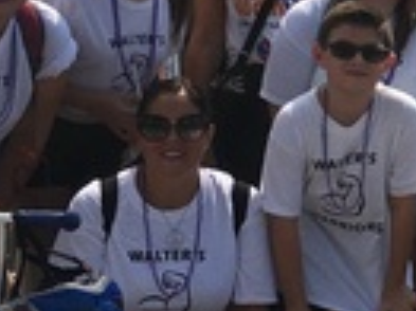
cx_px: 768
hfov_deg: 11.5
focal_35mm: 159
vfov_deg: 9.3
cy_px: -3
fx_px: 1909
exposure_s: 1/3344
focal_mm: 4.15
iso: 25
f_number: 2.2
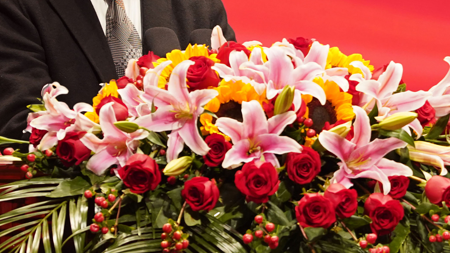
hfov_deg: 4.4
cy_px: 35
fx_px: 5870
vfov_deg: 2.5
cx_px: 185
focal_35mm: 492
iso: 1250
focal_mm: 200
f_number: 4.5
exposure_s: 1/125
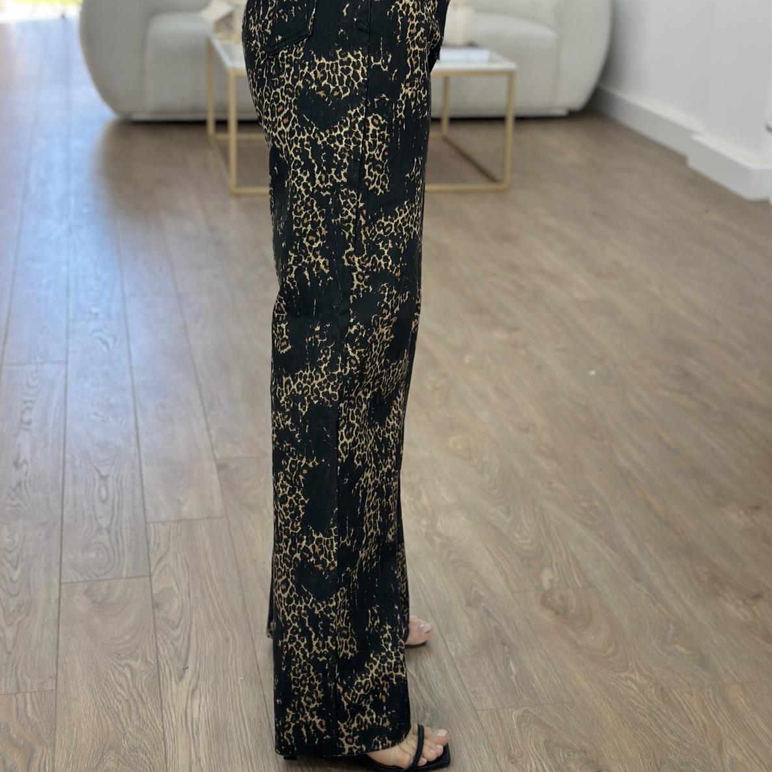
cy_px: 303
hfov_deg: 30.0
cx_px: 384
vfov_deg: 30.0
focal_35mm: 57
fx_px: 1438
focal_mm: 6.86
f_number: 1.78
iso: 80
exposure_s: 1/170
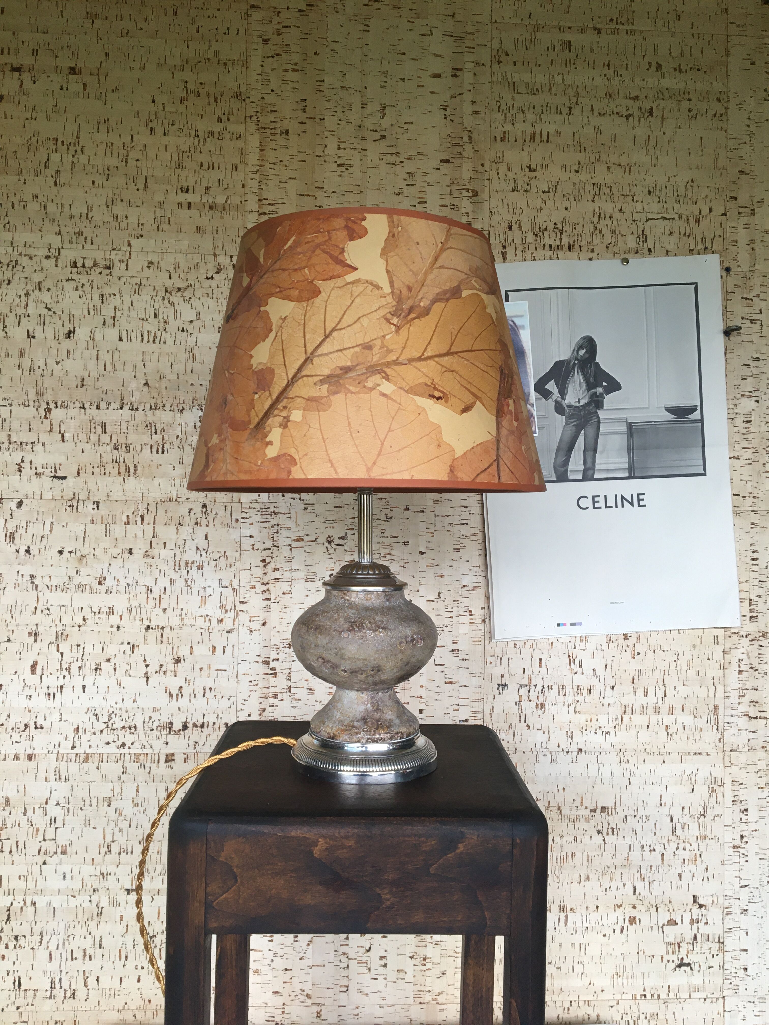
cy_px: 512
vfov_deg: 61.7
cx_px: 384
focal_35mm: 29
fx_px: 859
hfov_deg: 48.2
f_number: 2.2
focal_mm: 4.15
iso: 64
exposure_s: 1/33
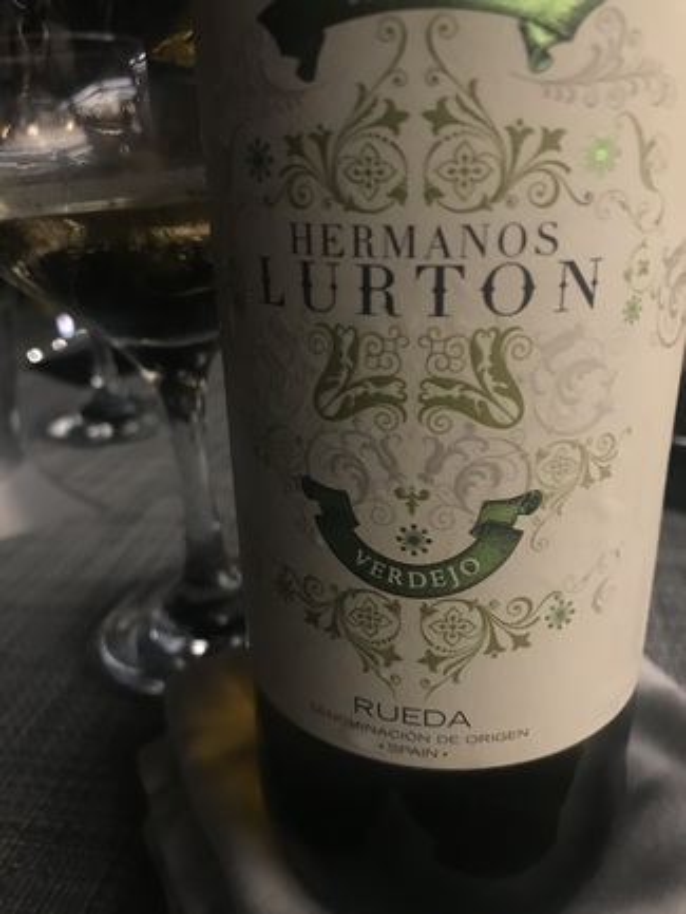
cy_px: 457
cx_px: 343
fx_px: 739
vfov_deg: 63.4
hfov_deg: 49.8
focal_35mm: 28
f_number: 1.8
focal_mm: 3.99
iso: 100
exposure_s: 1/11
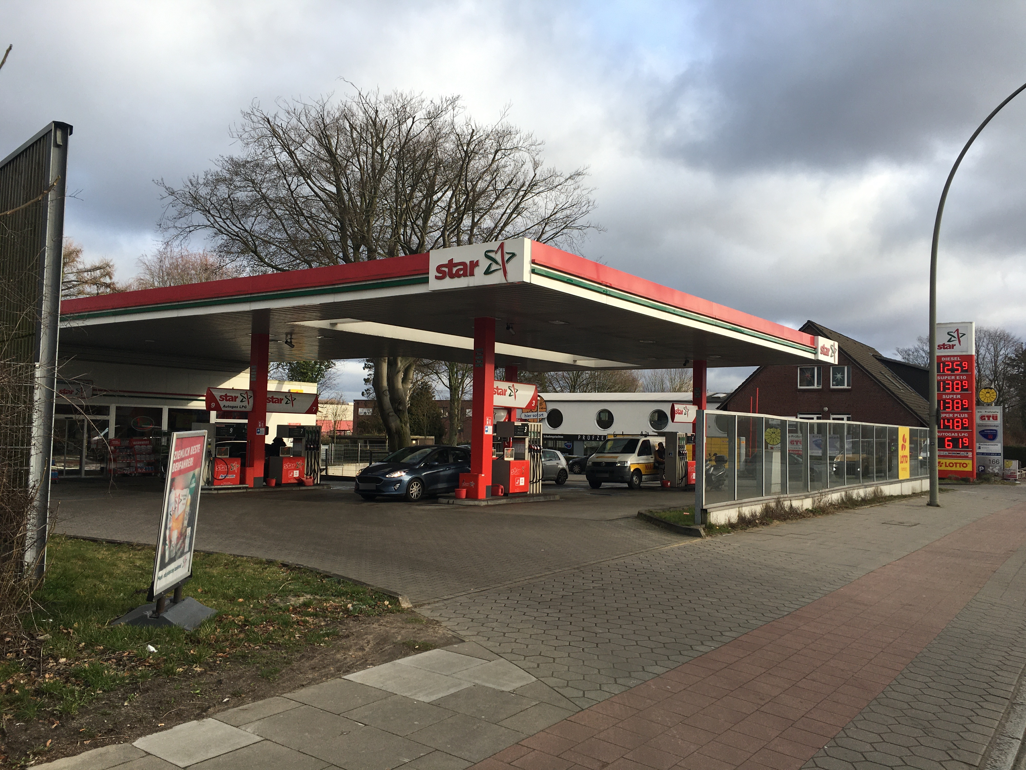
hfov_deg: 61.7
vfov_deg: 48.2
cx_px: 513
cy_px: 385
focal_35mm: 29
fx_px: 860
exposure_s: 1/569
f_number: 2.2
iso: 25
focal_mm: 4.15
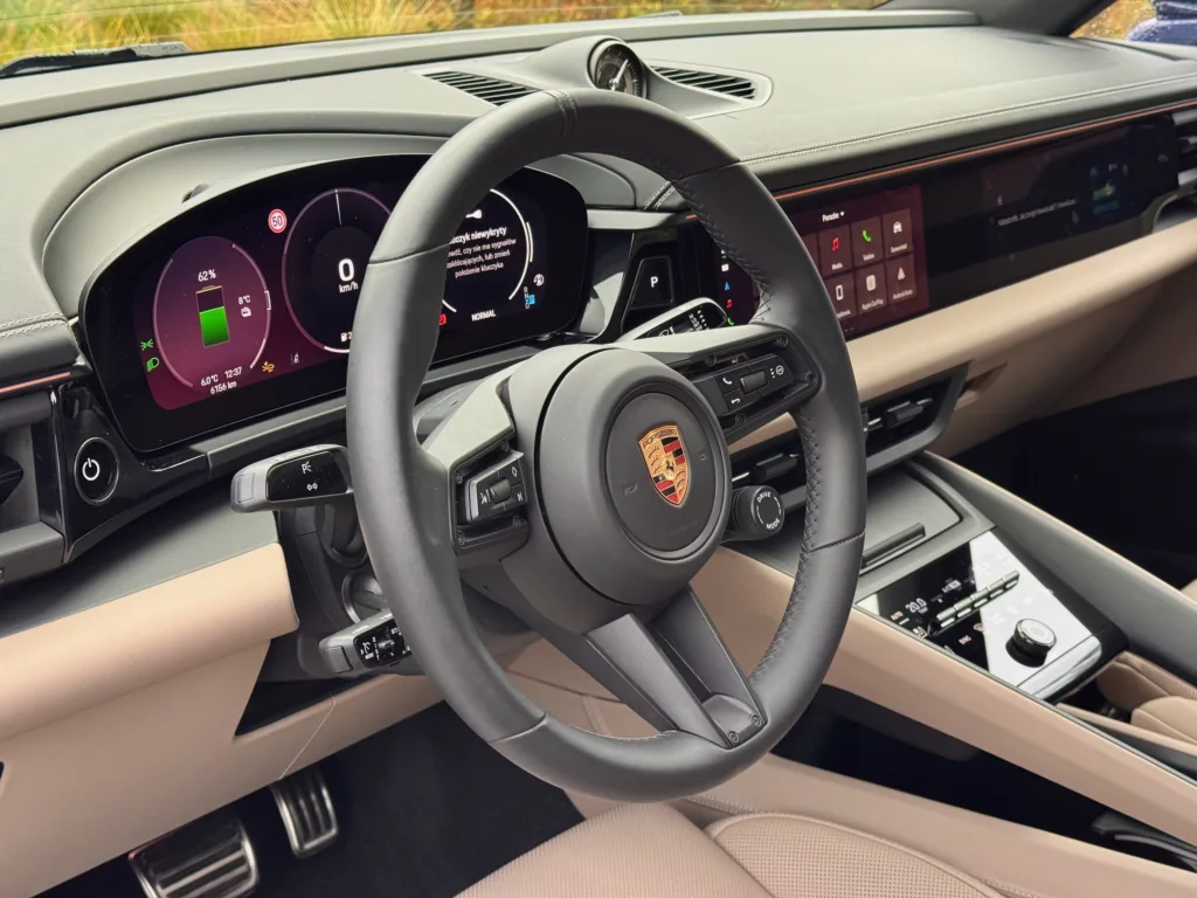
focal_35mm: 48
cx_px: 598
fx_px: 1660
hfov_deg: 39.7
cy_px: 449
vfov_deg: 30.3
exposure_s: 1/45
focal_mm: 6.76
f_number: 1.78
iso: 250
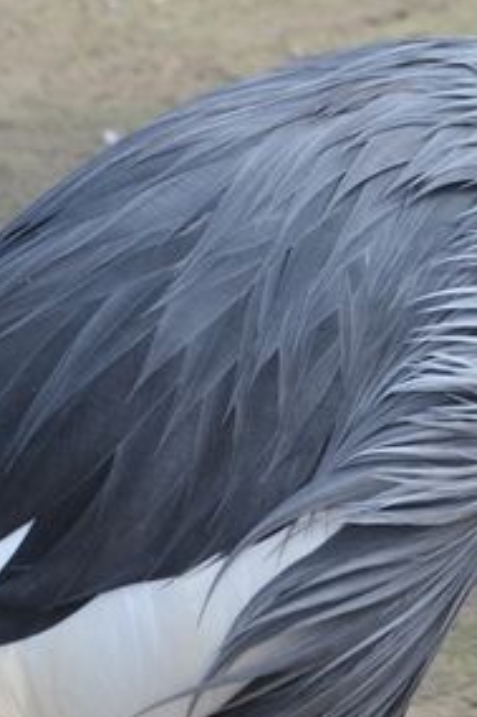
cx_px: 673
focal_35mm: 298
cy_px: -93
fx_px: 5926
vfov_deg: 6.9
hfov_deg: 4.6
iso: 100
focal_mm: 55
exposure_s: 1/160
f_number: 6.3
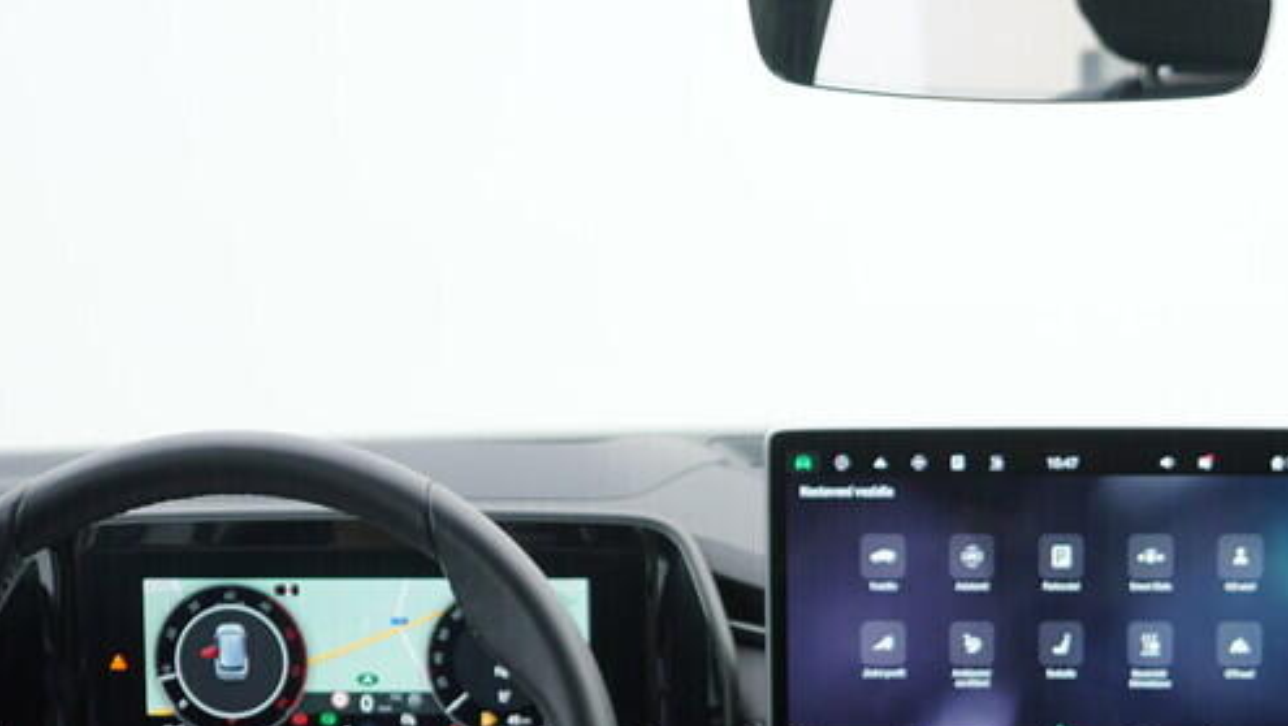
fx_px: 2665
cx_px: 973
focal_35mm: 78
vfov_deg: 15.3
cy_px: 714
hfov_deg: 26.8
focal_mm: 24
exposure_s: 1/40
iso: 125
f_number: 2.8
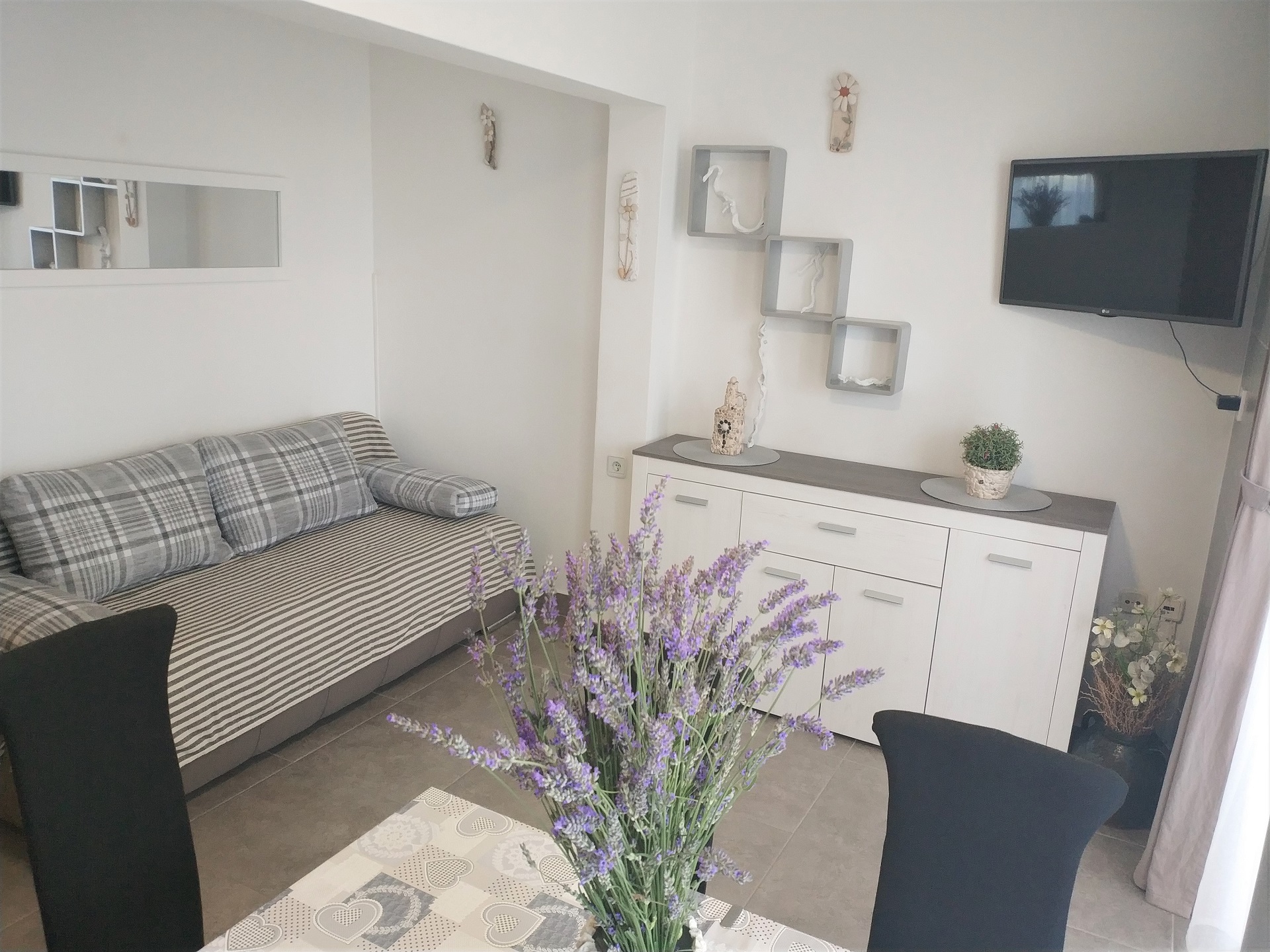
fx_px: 1174
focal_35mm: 32
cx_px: 635
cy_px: 476
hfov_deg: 56.8
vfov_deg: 44.2
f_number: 2
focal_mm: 4.5
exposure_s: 1/25
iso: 268
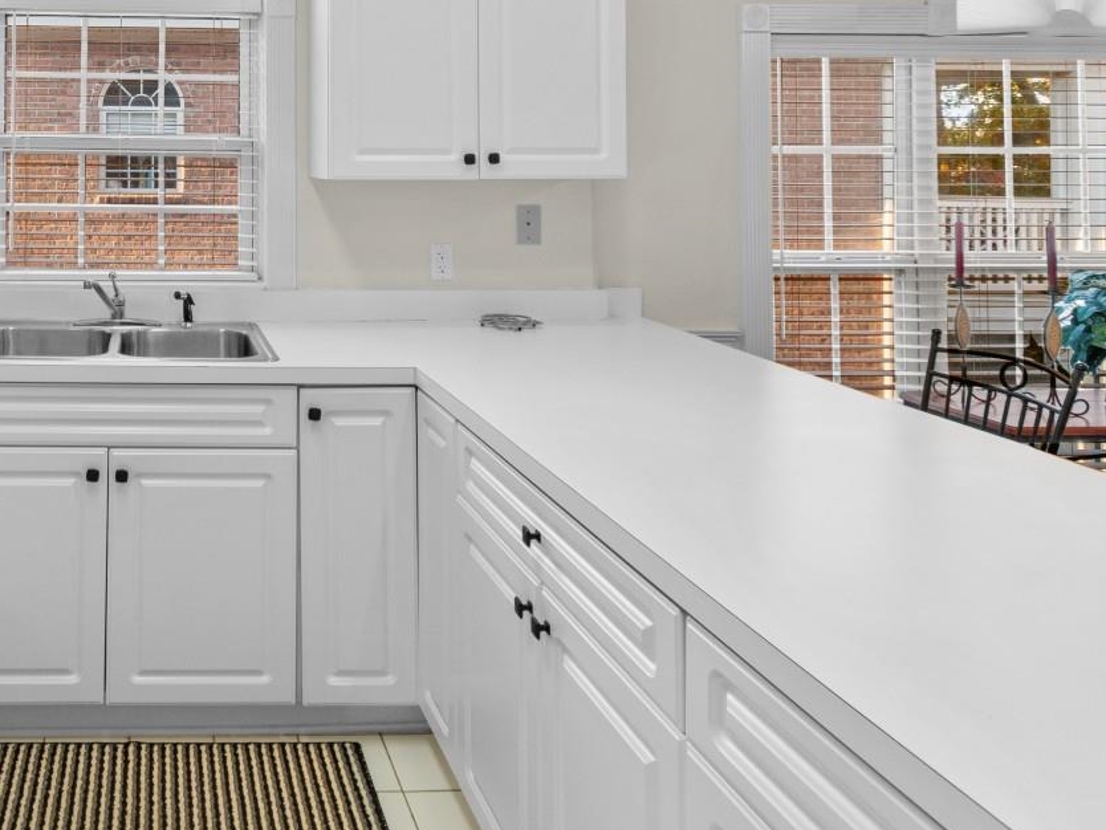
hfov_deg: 57.3
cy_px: 142
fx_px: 895
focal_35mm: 28
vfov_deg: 46.6
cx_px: 178
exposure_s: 1/6
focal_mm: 10
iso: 100
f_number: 4.5
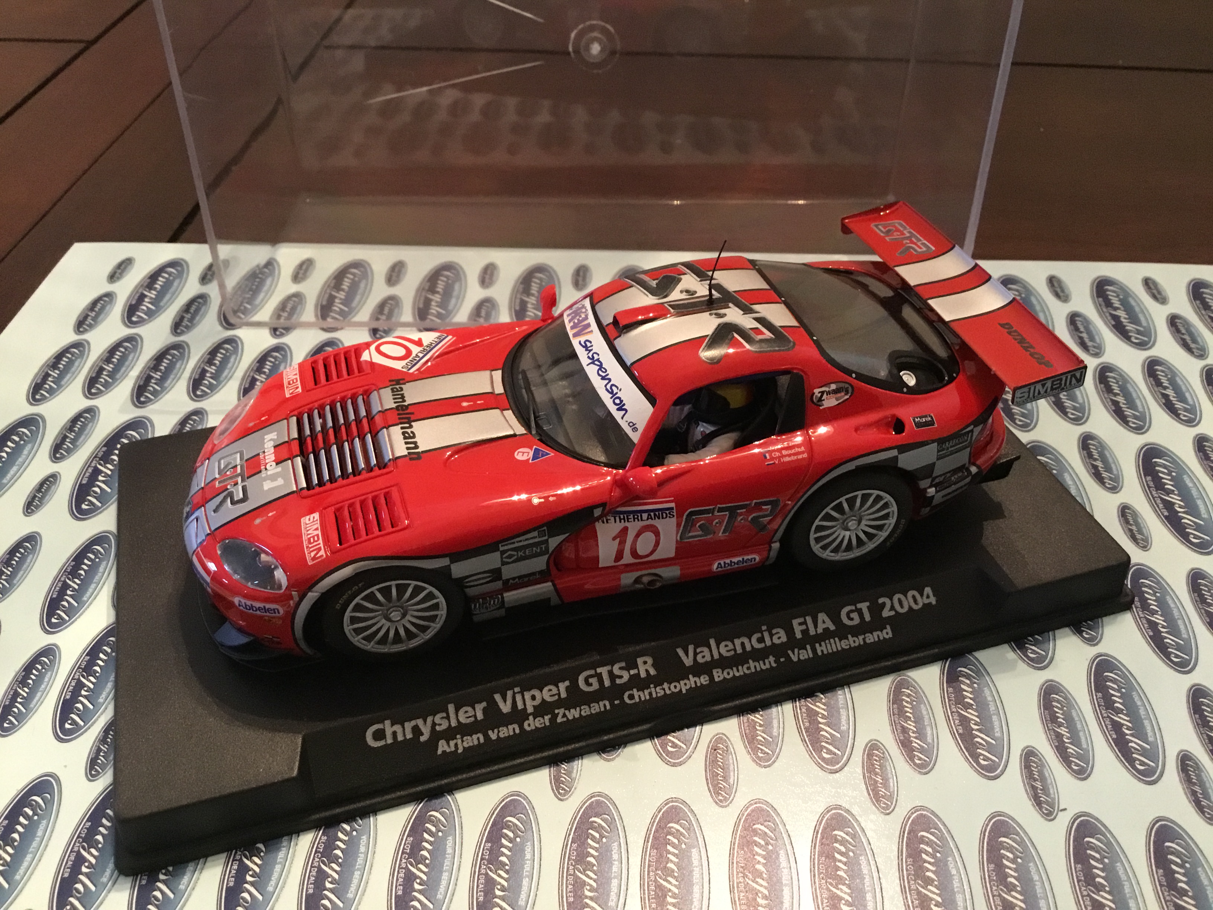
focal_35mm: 31
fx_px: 1086
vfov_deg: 45.4
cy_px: 455
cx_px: 606
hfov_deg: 58.4
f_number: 2.4
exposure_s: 1/15
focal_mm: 3.3
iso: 200
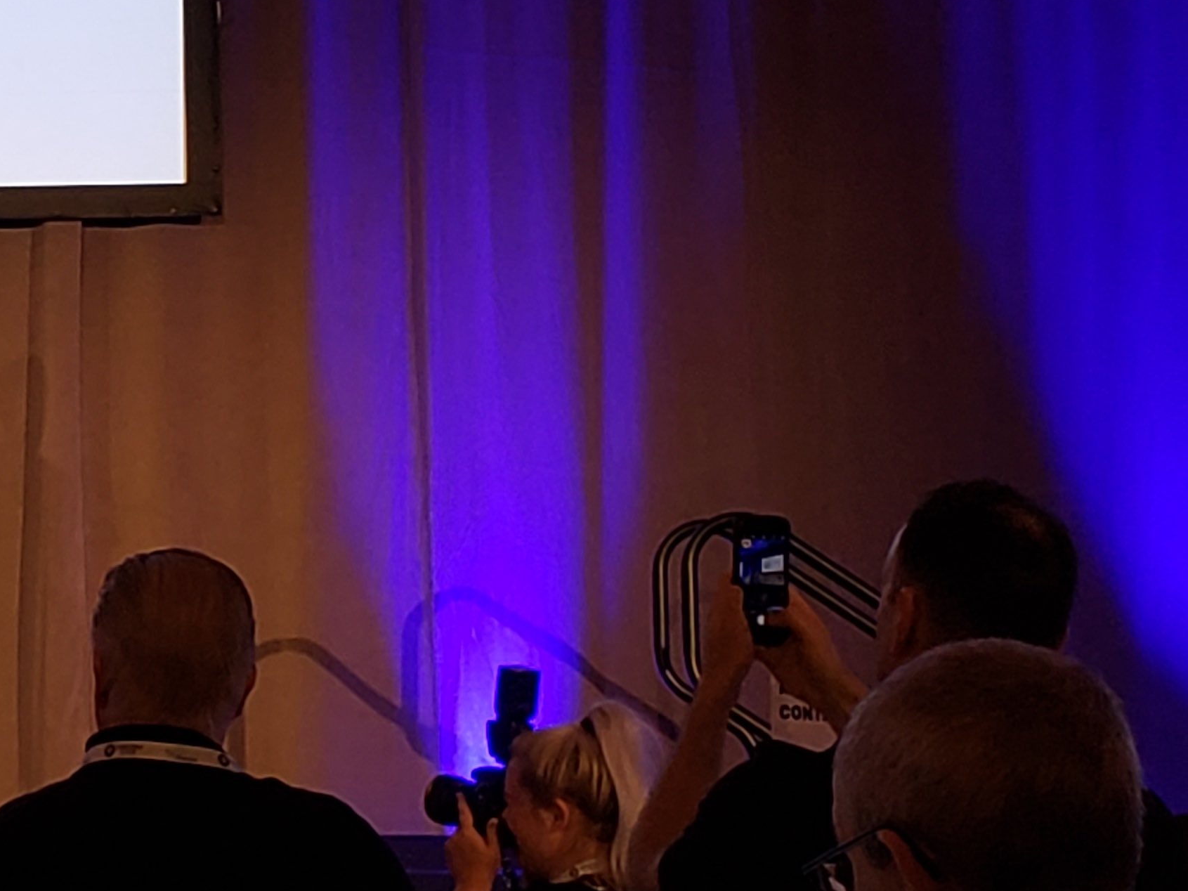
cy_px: 160
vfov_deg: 23.3
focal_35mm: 62
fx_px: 2128
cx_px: -205
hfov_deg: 27.7
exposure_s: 1/60
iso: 160
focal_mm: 4.3
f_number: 2.4
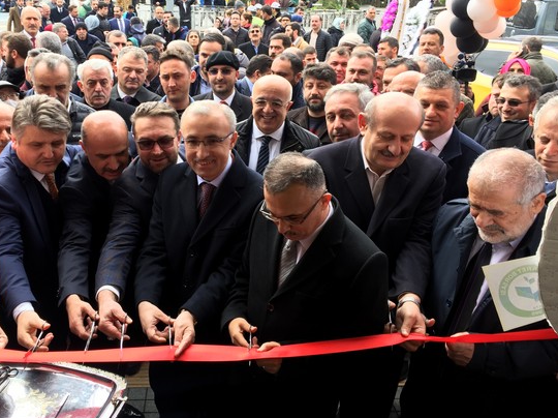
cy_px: 186
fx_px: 580
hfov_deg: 51.1
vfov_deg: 39.5
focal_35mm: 36
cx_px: 223
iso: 32
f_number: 2.2
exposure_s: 1/168
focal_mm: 4.15
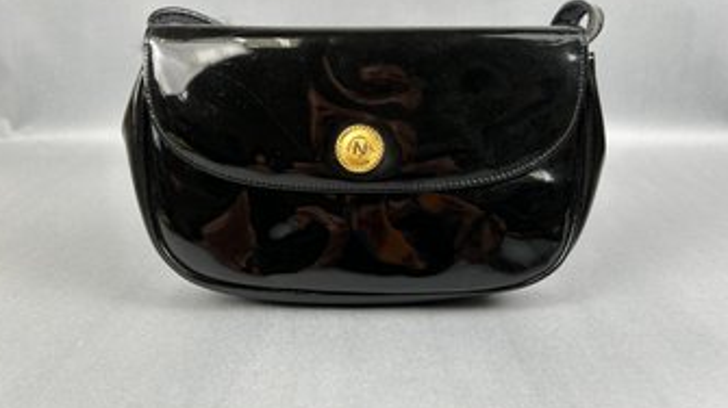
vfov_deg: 39.9
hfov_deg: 66.1
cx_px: 357
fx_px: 559
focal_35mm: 29
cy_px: 162
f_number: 1.5
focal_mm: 5.7
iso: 64
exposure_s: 1/120
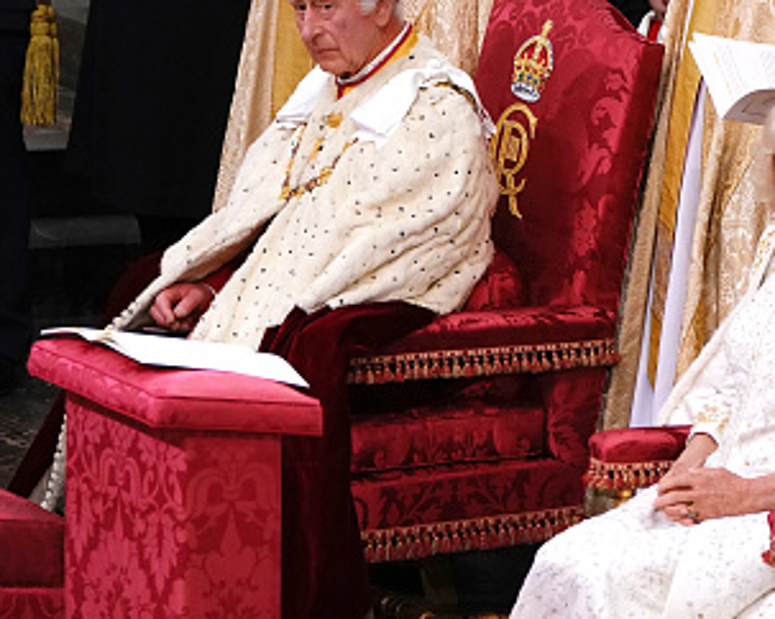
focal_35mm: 444
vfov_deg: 3.5
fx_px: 10177
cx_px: 558
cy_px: 353
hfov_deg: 4.4
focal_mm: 241
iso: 5000
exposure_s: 1/125
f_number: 5.6
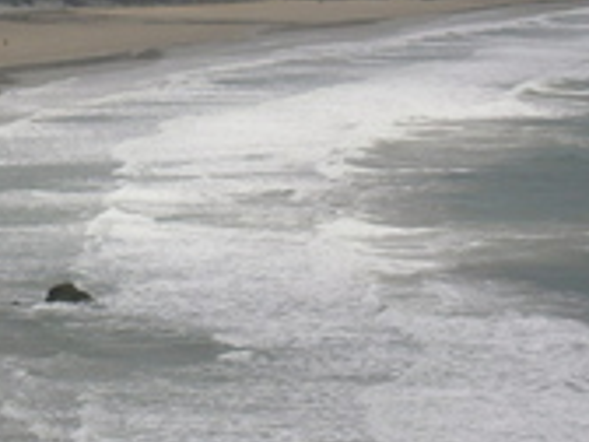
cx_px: -193
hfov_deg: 8.7
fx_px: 3794
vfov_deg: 6.6
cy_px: 32
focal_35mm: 223
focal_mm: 13
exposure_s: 1/250
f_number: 12
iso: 80
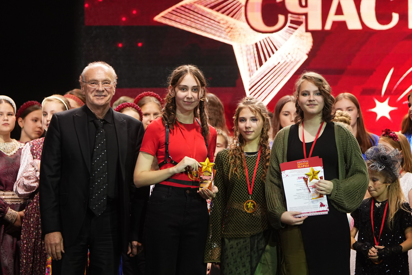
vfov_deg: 6.5
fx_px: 2403
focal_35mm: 210
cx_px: 206
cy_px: 138
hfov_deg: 9.8
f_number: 2.8
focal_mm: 140
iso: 1600
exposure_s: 1/250
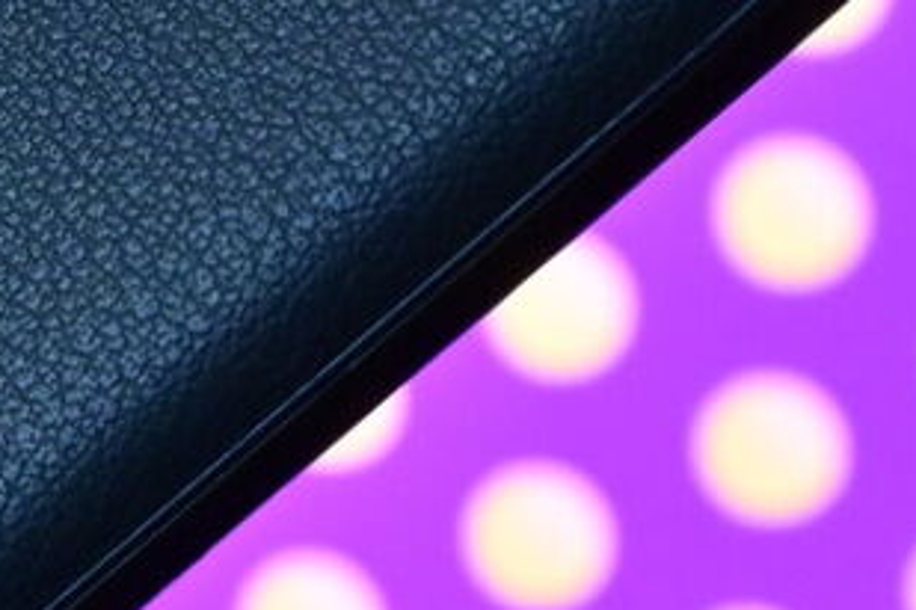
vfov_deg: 6.4
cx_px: -160
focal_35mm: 214
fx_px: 5447
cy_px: -213
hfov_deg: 9.5
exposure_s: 1/80
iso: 640
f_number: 9
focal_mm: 23
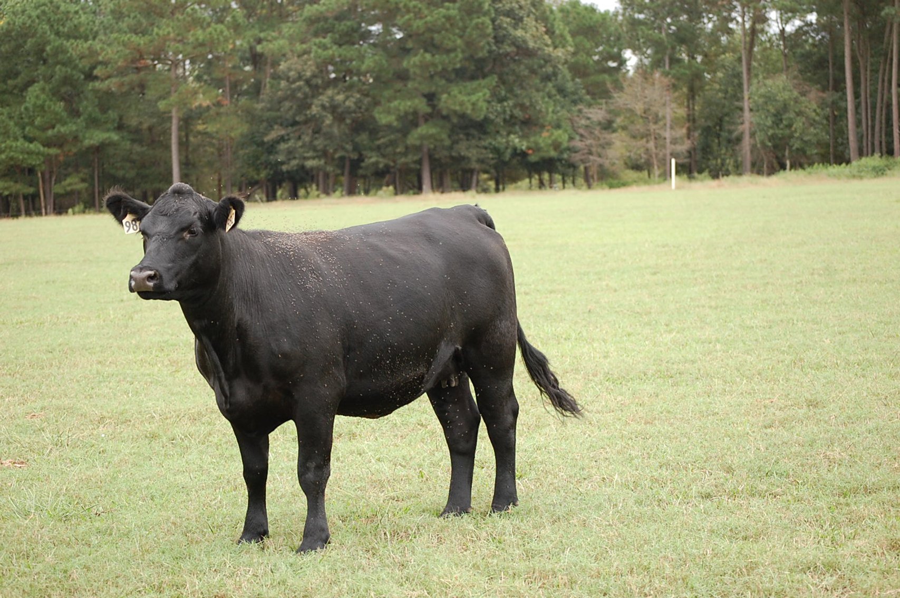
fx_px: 2323
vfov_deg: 14.7
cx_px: 450
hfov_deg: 21.9
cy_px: 299
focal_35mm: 93
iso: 400
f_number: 5
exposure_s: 1/400
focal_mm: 62
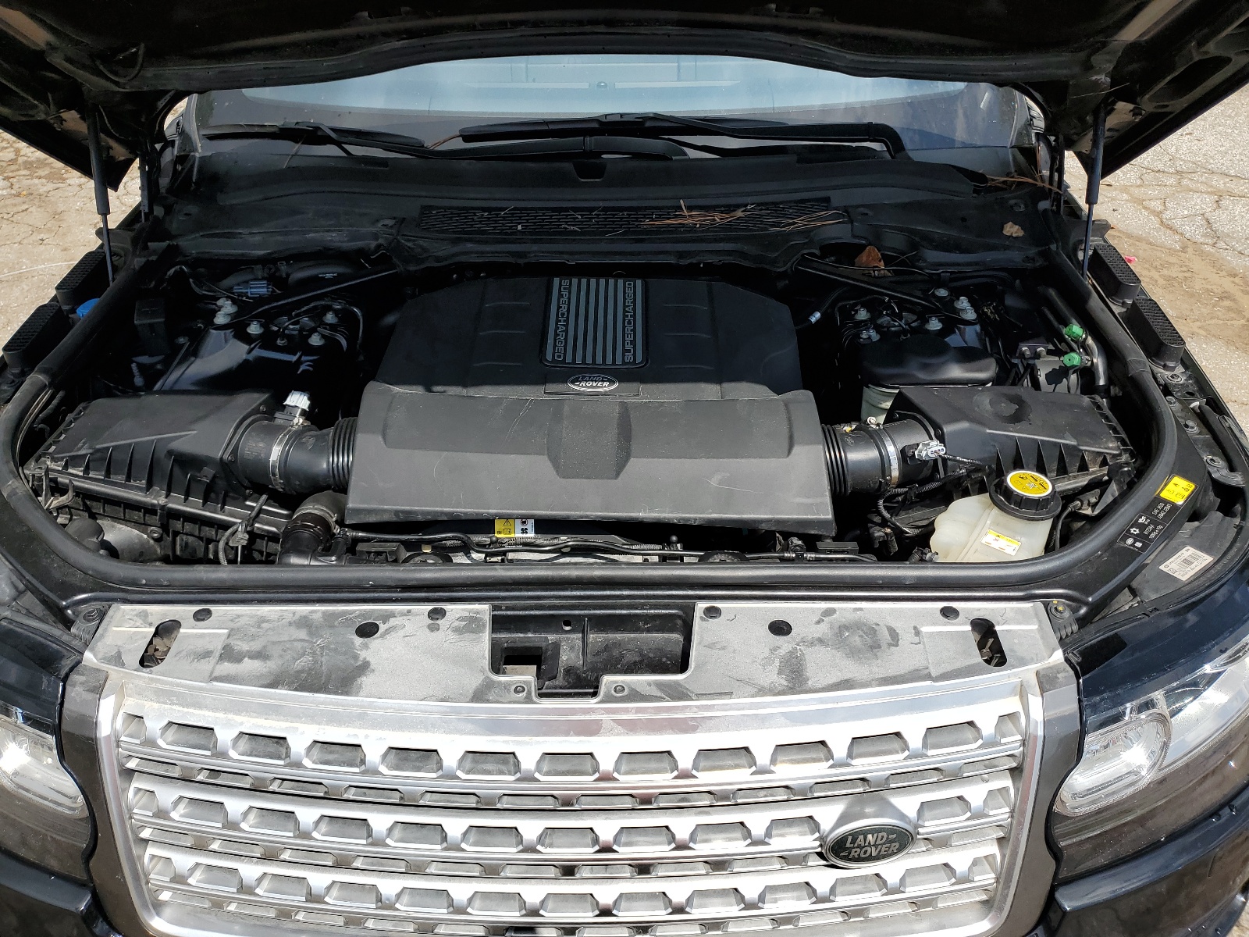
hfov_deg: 67.3
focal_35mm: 26
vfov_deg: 53.1
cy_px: 468
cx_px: 624
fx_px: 938
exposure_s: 1/3333
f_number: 1.5
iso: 50
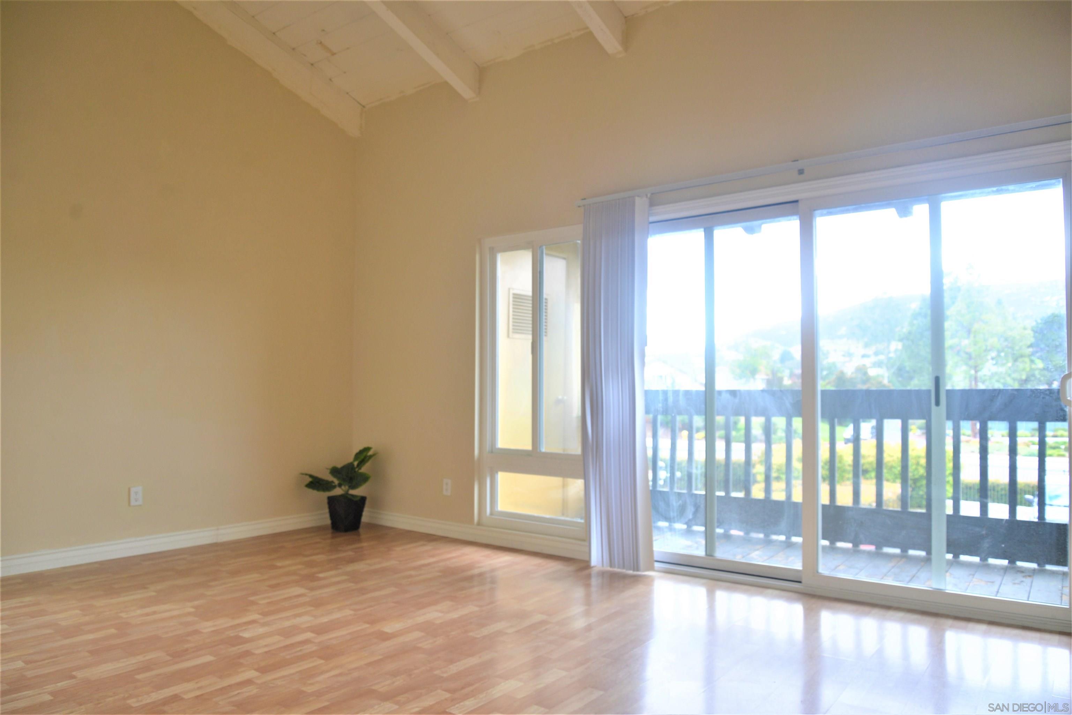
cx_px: 536
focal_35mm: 24
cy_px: 358
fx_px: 715
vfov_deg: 53.2
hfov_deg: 73.7
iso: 400
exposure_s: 1/80
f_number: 4.5
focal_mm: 24
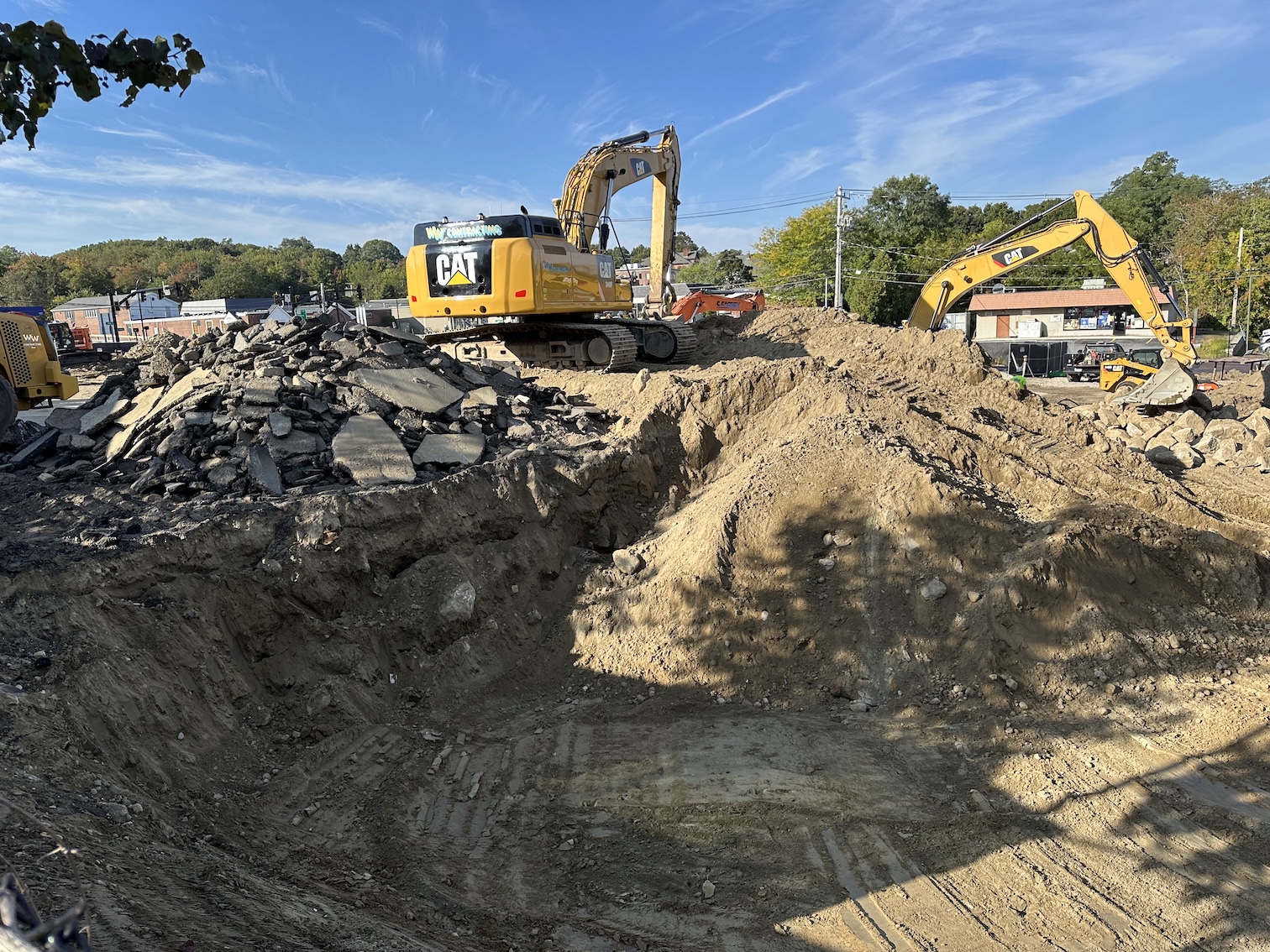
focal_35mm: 24
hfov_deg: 71.6
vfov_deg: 56.8
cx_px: 635
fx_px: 881
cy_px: 476
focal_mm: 6.86
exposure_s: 1/2525
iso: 80
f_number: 1.78
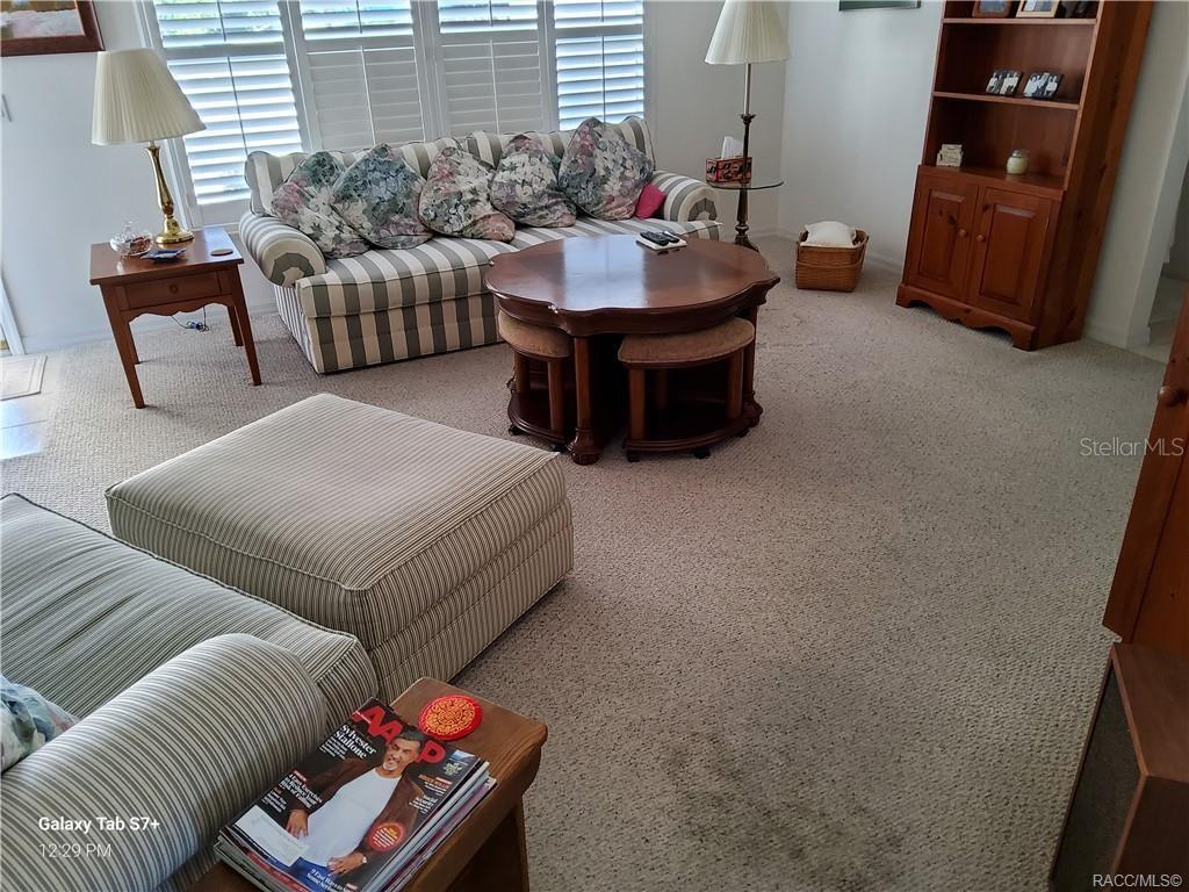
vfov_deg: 53.1
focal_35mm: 26
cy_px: 446
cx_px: 594
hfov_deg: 67.3
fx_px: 893
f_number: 2
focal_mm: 3.08
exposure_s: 1/40
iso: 250
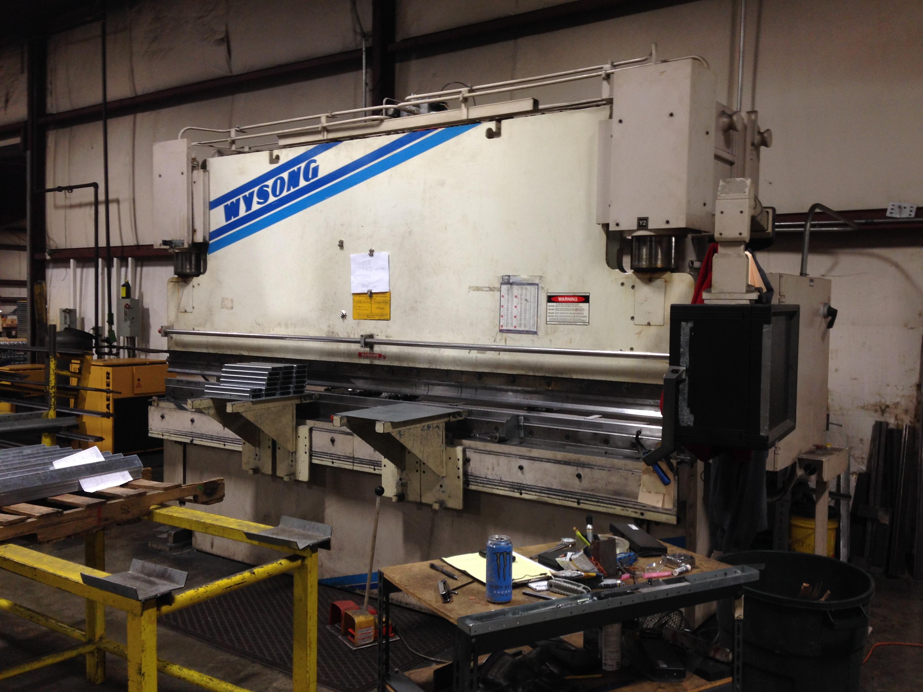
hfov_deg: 55.4
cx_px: 462
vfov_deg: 42.9
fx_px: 880
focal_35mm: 33
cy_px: 346
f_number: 2.4
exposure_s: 1/20
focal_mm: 4.12
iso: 64
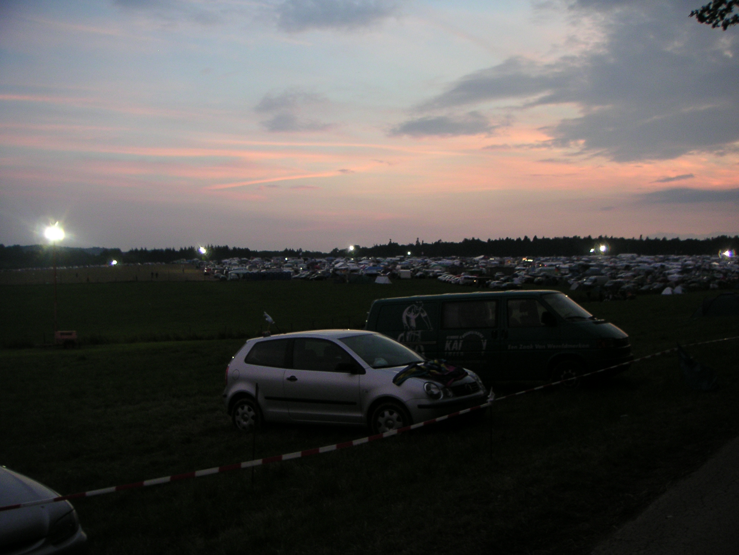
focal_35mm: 38
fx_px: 811
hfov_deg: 49.0
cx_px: 370
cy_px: 278
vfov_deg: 37.7
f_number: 2.8
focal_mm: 6
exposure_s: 1/45
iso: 80
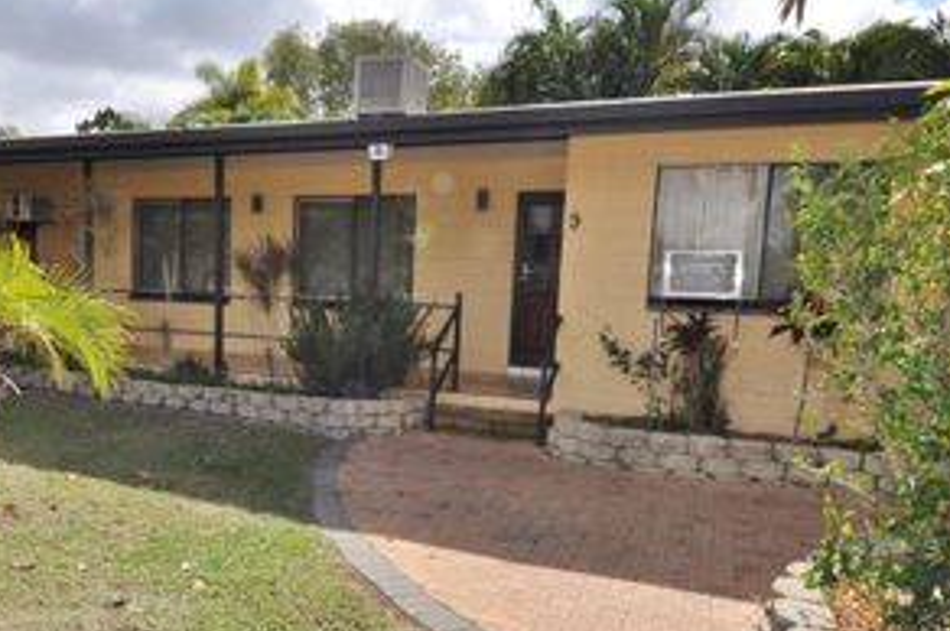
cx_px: 361
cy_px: 372
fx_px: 764
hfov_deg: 62.9
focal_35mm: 29
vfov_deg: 44.7
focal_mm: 12
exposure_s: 1/200
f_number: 16
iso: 200
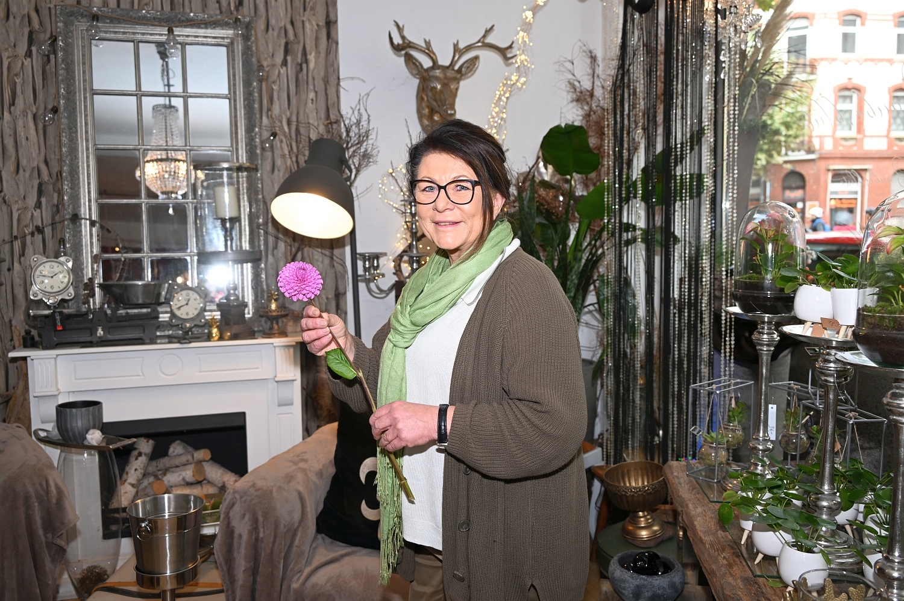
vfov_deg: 41.7
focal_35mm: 32
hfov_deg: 59.5
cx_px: 452
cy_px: 300
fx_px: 790
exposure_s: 1/30
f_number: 4.8
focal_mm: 31.5
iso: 125
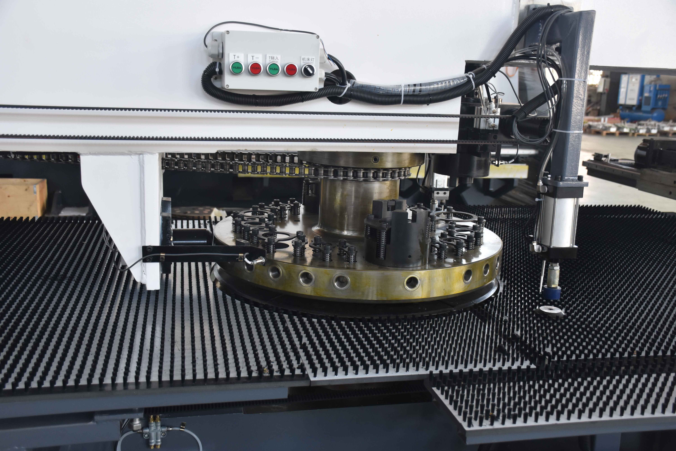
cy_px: 226
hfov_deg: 53.1
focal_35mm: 36
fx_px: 676
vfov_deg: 36.9
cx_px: 338
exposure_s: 1/60
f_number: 3.8
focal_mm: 24
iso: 800
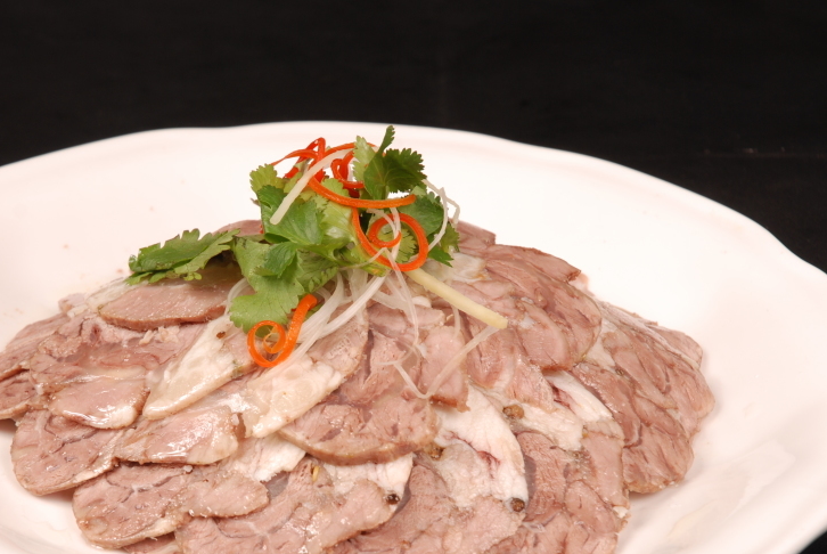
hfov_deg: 13.8
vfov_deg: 9.3
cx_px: 321
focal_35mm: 148
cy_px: 354
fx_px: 3404
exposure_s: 1/125
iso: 100
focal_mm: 70
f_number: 9
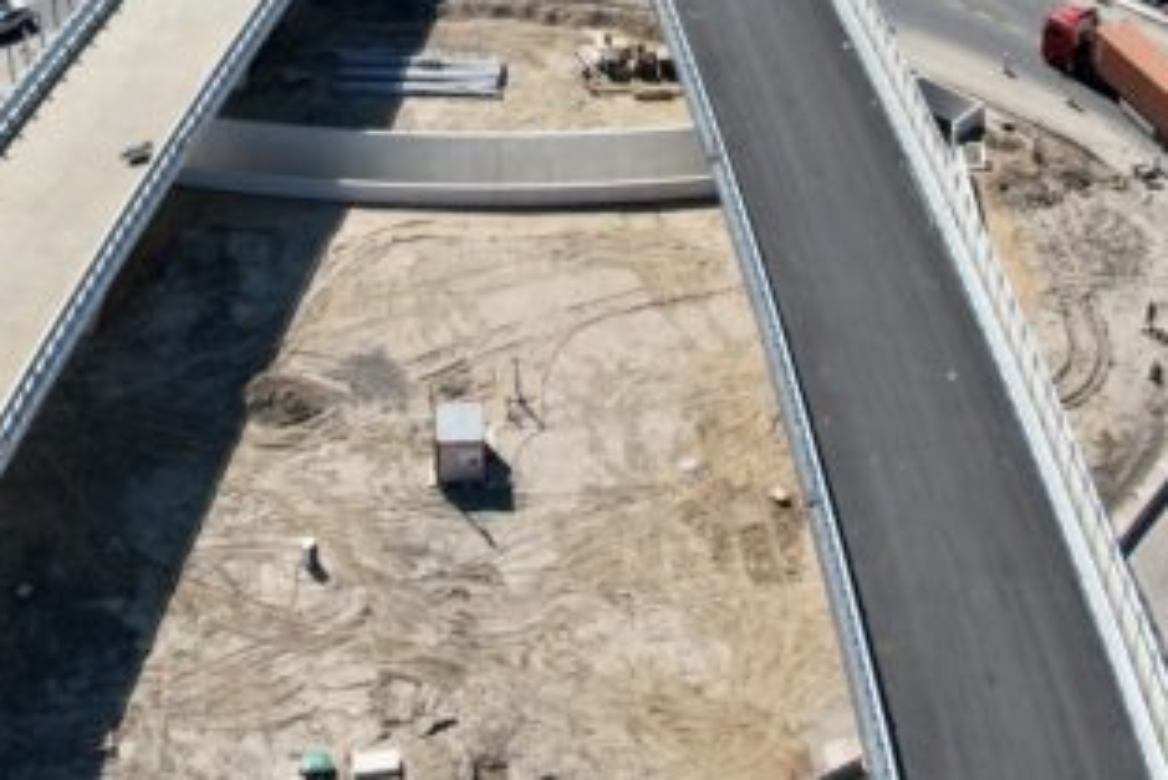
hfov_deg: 28.0
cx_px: 481
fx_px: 2337
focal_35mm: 72
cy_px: -256
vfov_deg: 17.7
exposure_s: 1/2000
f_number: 2.8
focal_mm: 8.38
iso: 110
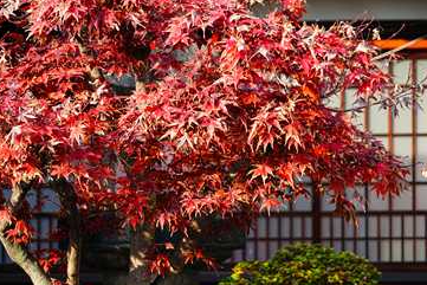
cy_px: 151
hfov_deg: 11.2
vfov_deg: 7.5
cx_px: 221
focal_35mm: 184
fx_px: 2183
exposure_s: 1/200
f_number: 6.3
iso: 320
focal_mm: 166
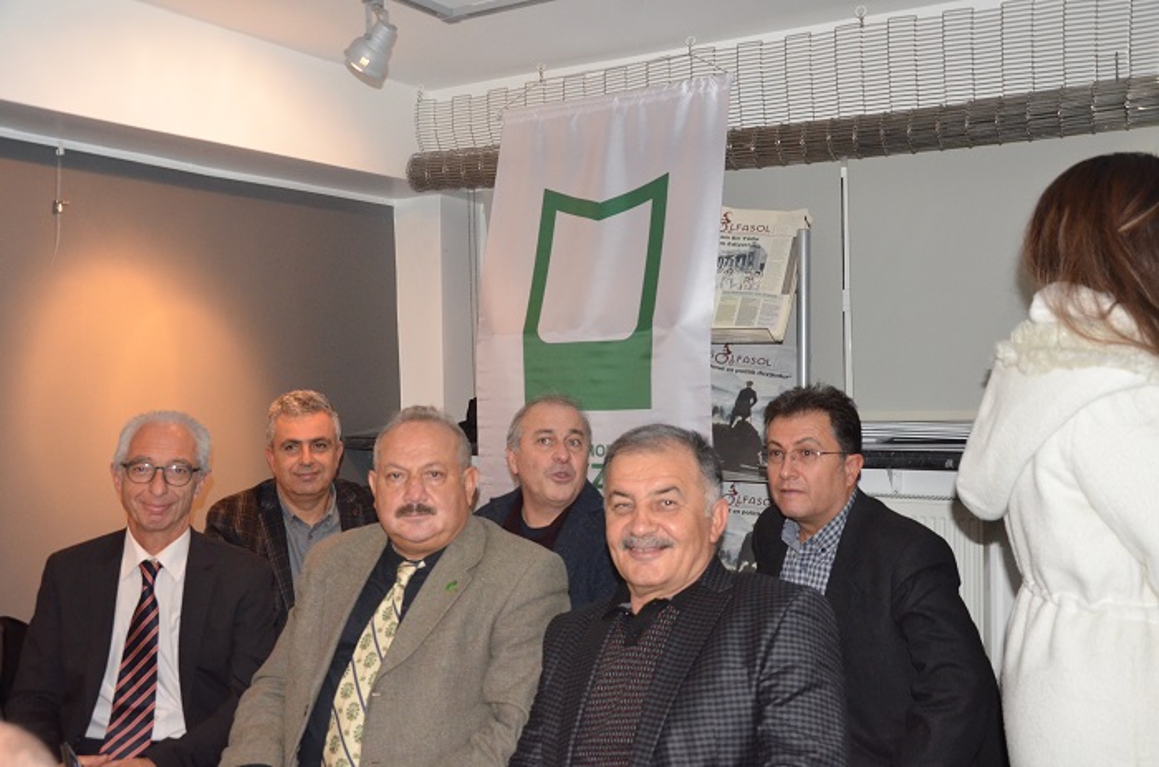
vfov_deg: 35.3
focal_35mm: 38
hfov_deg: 51.4
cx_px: 580
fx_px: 1204
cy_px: 384
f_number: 6.3
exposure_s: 1/60
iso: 2500
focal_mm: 25
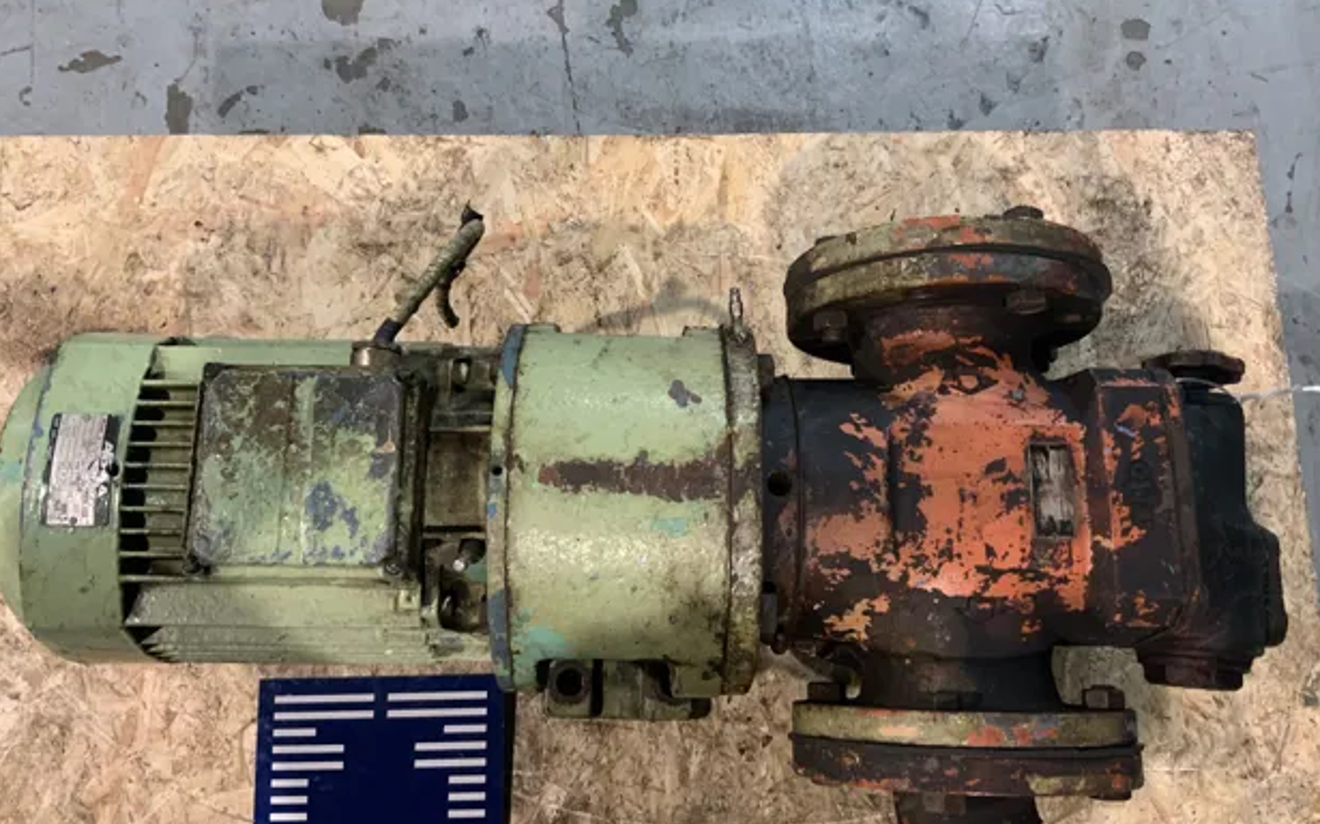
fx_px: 1115
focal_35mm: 31
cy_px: 402
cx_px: 663
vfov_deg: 40.6
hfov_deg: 61.2
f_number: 1.8
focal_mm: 3
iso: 160
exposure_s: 1/50
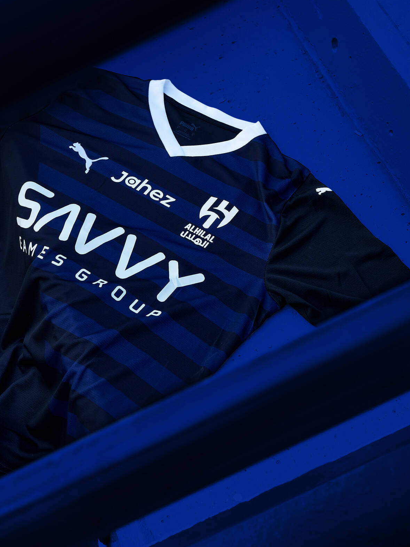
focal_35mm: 58
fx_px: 916
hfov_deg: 25.2
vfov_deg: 33.2
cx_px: 177
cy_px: 245
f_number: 5.6
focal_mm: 29
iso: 64
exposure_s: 1/640
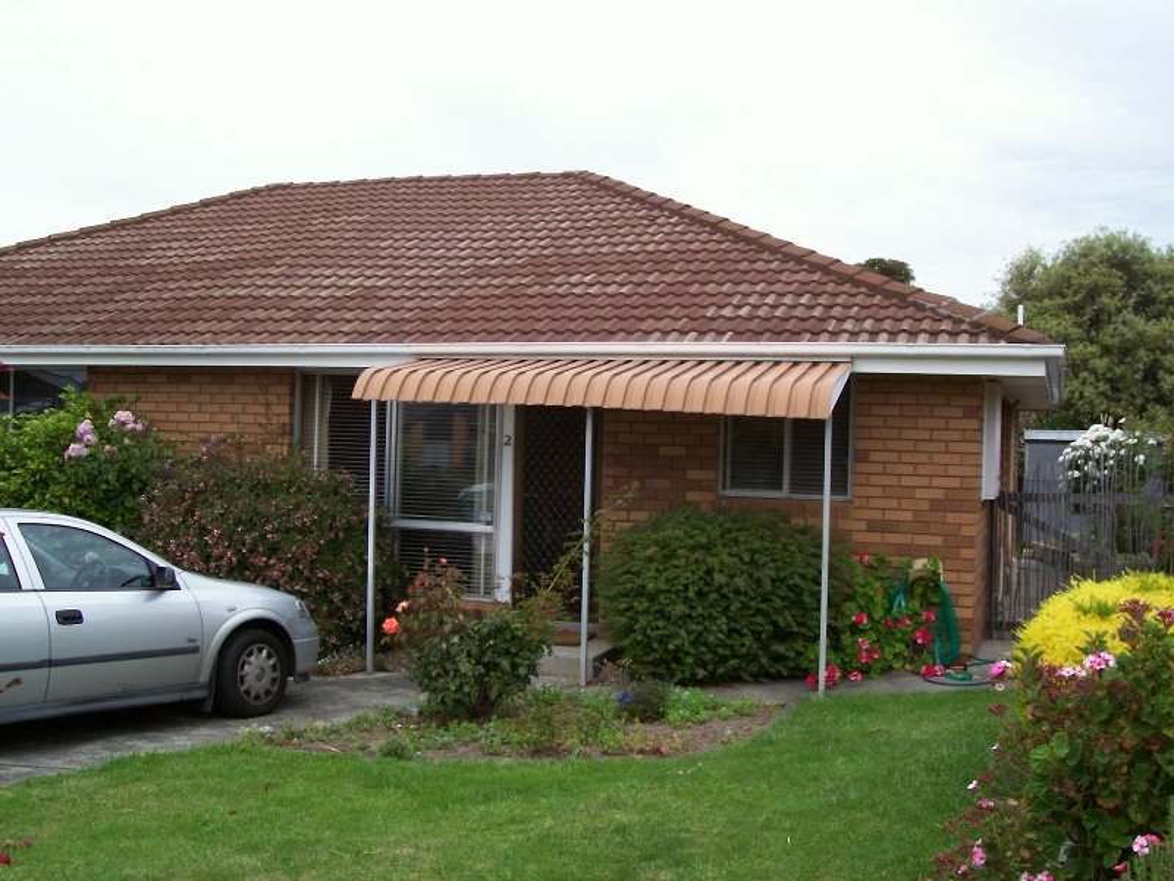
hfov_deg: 44.8
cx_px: 587
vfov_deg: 34.3
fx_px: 1424
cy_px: 440
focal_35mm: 42
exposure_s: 1/617
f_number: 2.9
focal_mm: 7
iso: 80
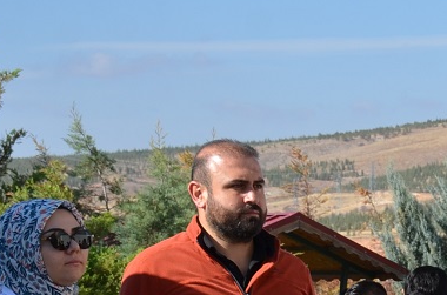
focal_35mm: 237
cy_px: 486
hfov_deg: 8.4
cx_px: 832
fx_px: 2934
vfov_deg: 5.7
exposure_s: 1/250
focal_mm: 40
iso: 100
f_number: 8
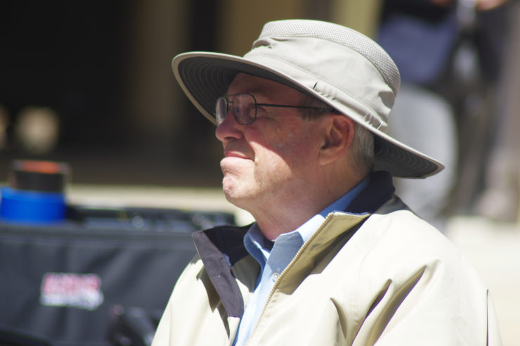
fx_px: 5628
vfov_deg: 3.5
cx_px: 260
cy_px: 173
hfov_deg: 5.3
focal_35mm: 390
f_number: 5.6
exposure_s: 1/350
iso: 200
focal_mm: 260
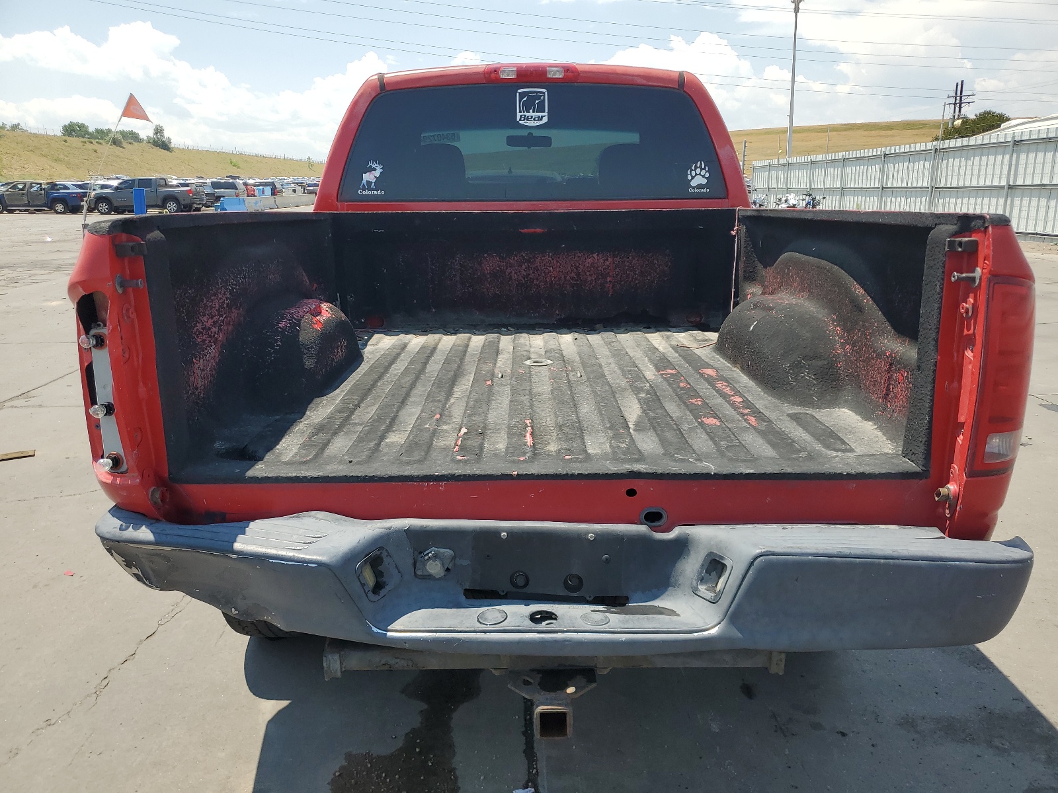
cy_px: 396
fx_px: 795
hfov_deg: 67.3
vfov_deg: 53.1
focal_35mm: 26
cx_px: 529
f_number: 1.5
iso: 50
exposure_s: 1/2500
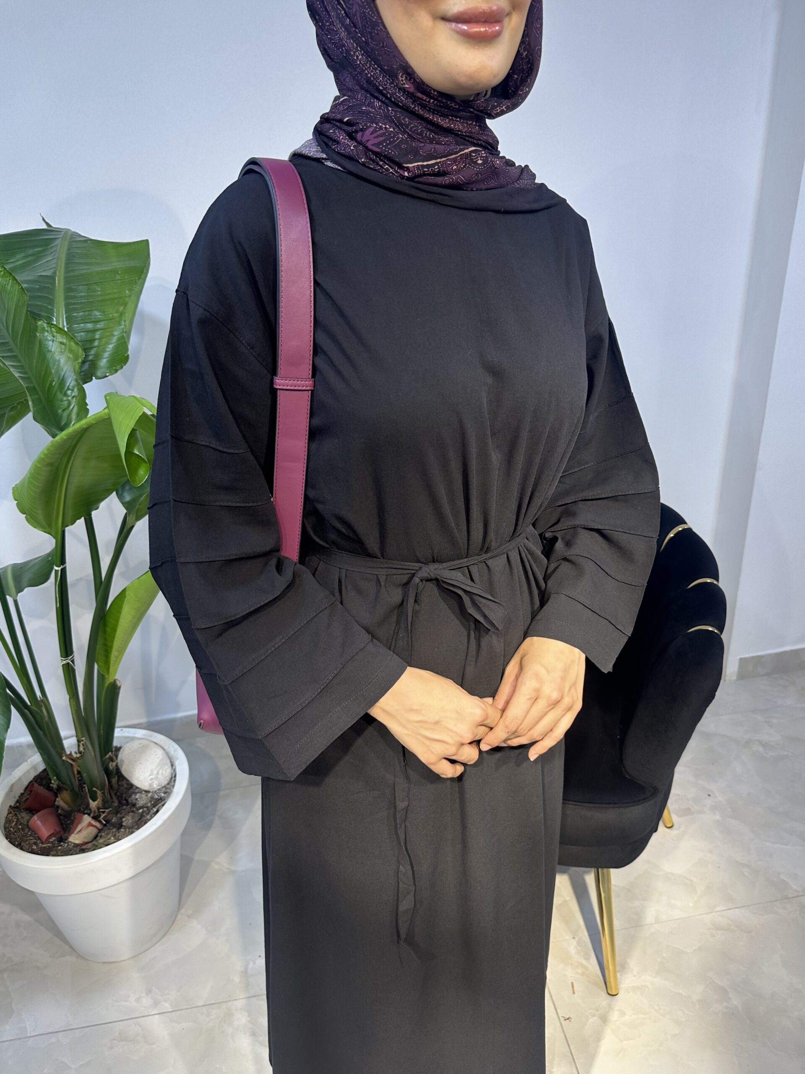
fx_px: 744
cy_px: 537
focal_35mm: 24
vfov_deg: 71.6
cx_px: 402
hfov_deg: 56.8
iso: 100
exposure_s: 1/100
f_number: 1.78
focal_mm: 6.86
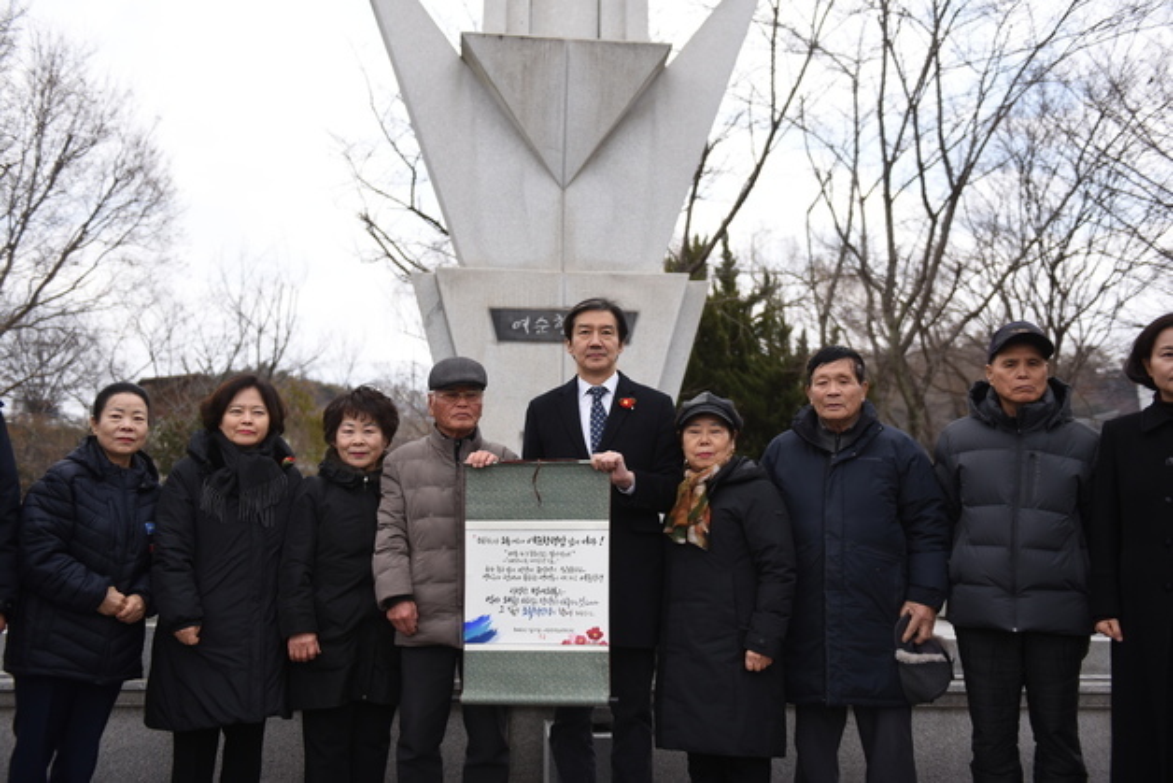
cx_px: 586
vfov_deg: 37.9
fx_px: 1141
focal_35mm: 35
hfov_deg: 54.4
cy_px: 392
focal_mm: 35
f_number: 2.8
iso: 560
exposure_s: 1/4000
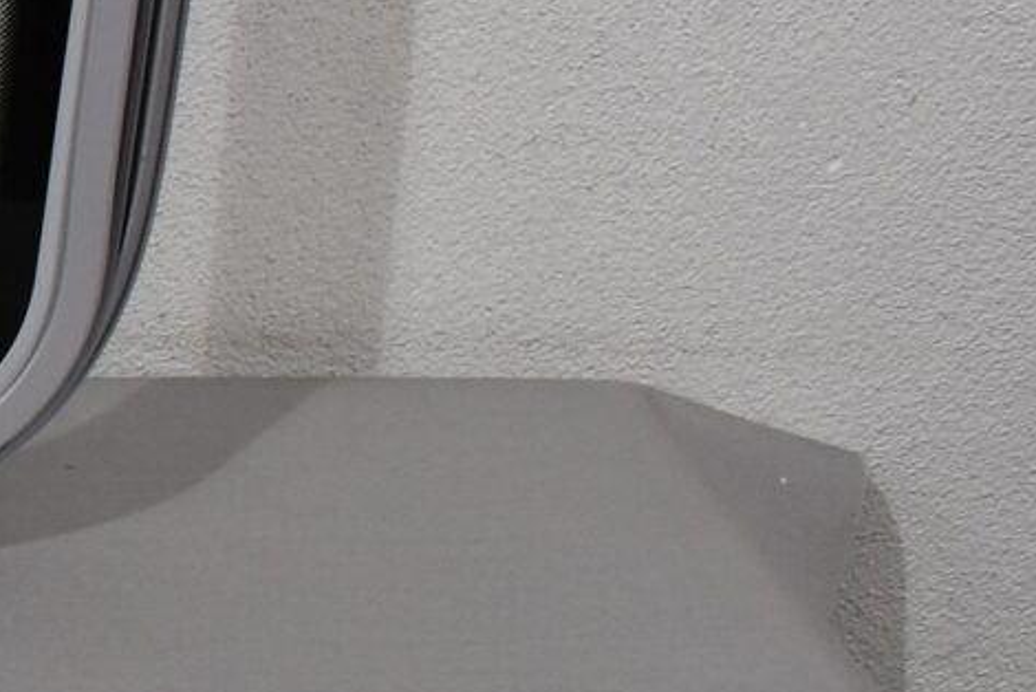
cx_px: -1307
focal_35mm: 147
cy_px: 1090
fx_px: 4233
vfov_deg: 9.1
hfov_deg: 11.8
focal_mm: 18
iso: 400
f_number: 5.6
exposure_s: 1/125
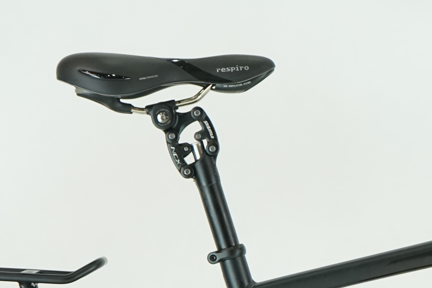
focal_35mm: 214
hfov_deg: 9.6
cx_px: 399
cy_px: 413
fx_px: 2568
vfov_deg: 6.4
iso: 1600
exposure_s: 1/200
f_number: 5.6
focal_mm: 64
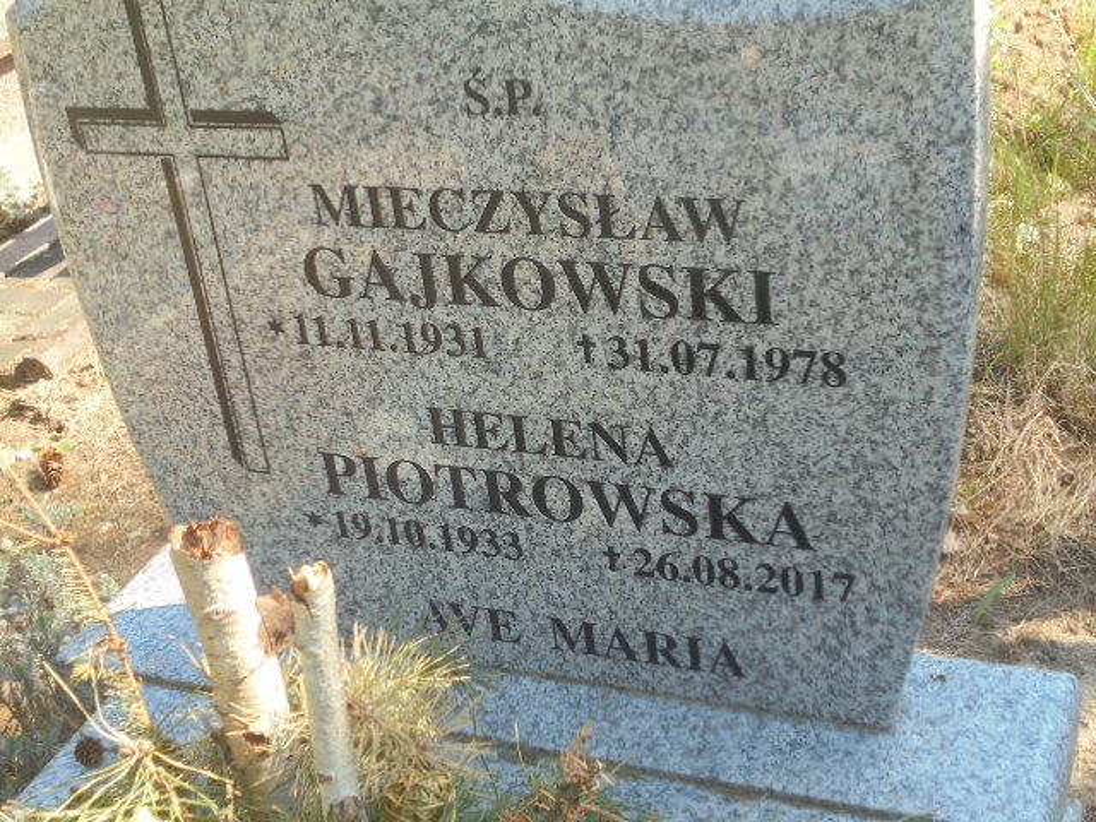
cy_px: 411
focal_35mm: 49
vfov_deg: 29.7
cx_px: 548
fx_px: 1551
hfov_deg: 38.9
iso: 100
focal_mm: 8.9
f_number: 4.8
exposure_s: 1/100
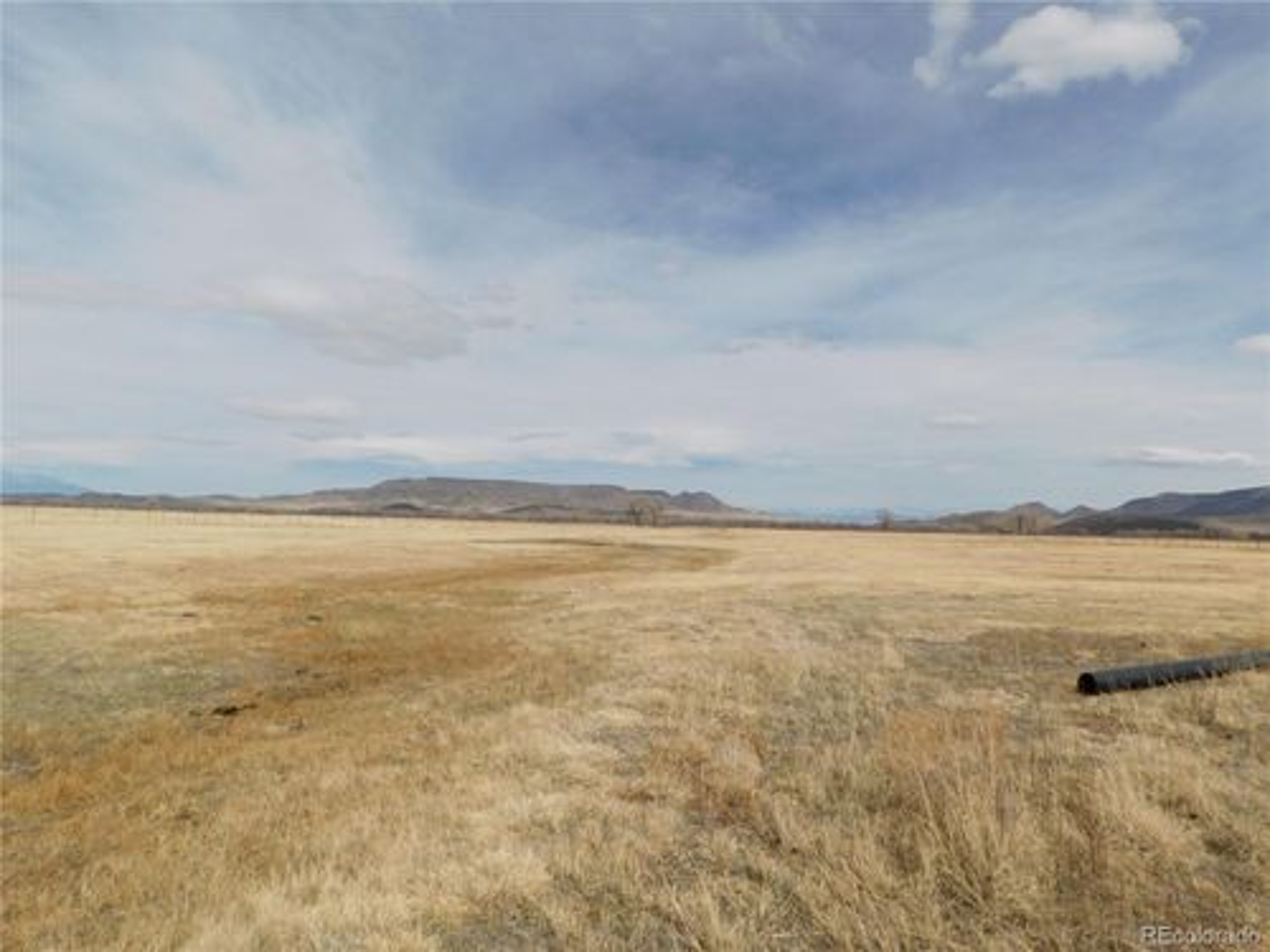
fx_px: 881
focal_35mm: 24
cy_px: 476
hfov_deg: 71.6
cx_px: 635
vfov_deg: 56.8
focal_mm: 4.1
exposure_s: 1/800
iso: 125
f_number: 6
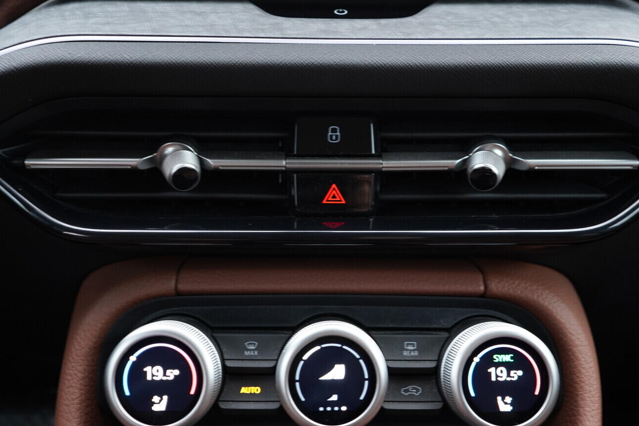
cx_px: 317
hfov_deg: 48.5
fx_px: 710
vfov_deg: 33.4
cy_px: 215
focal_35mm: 40
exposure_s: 1/40
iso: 500
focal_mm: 24
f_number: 2.8
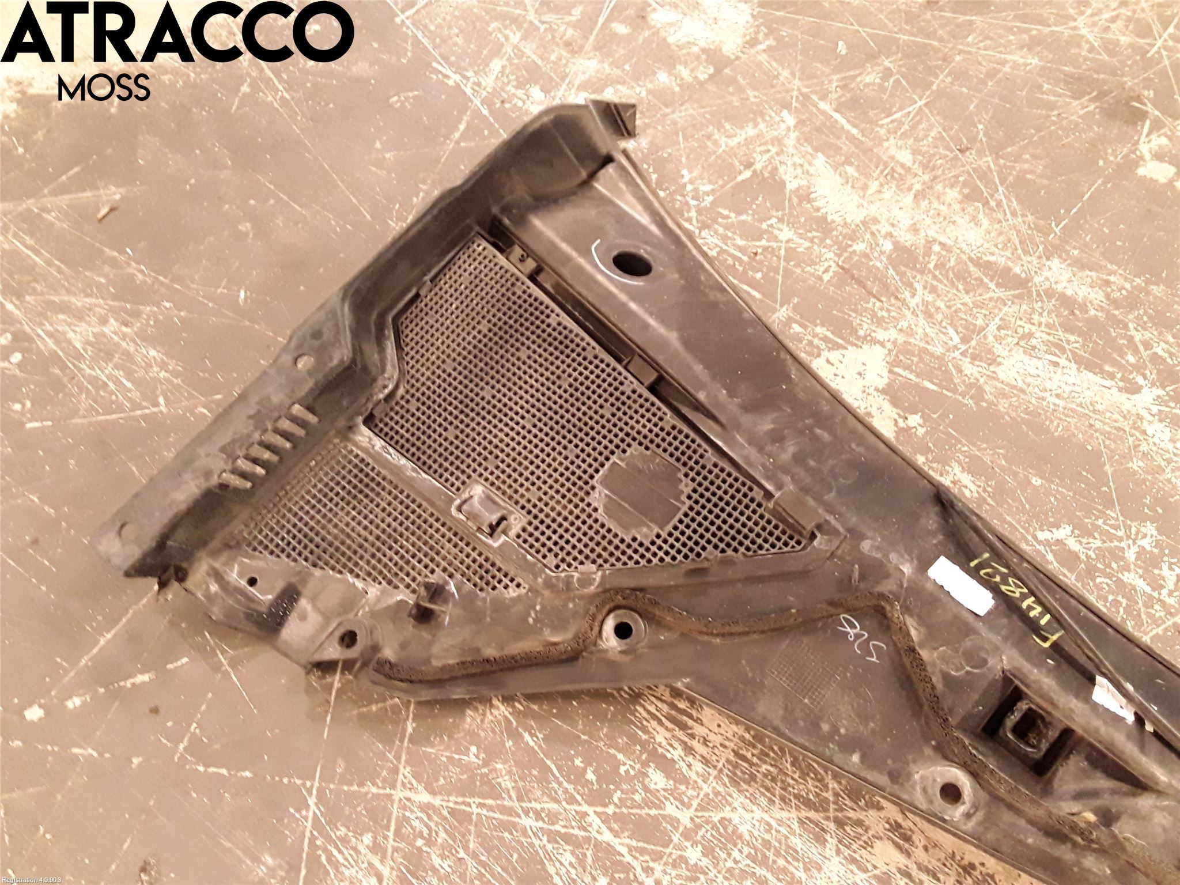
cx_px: 590
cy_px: 442
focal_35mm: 28
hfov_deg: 63.4
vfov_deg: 49.7
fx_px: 954
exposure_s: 1/25
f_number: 1.9
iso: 250
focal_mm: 2.91
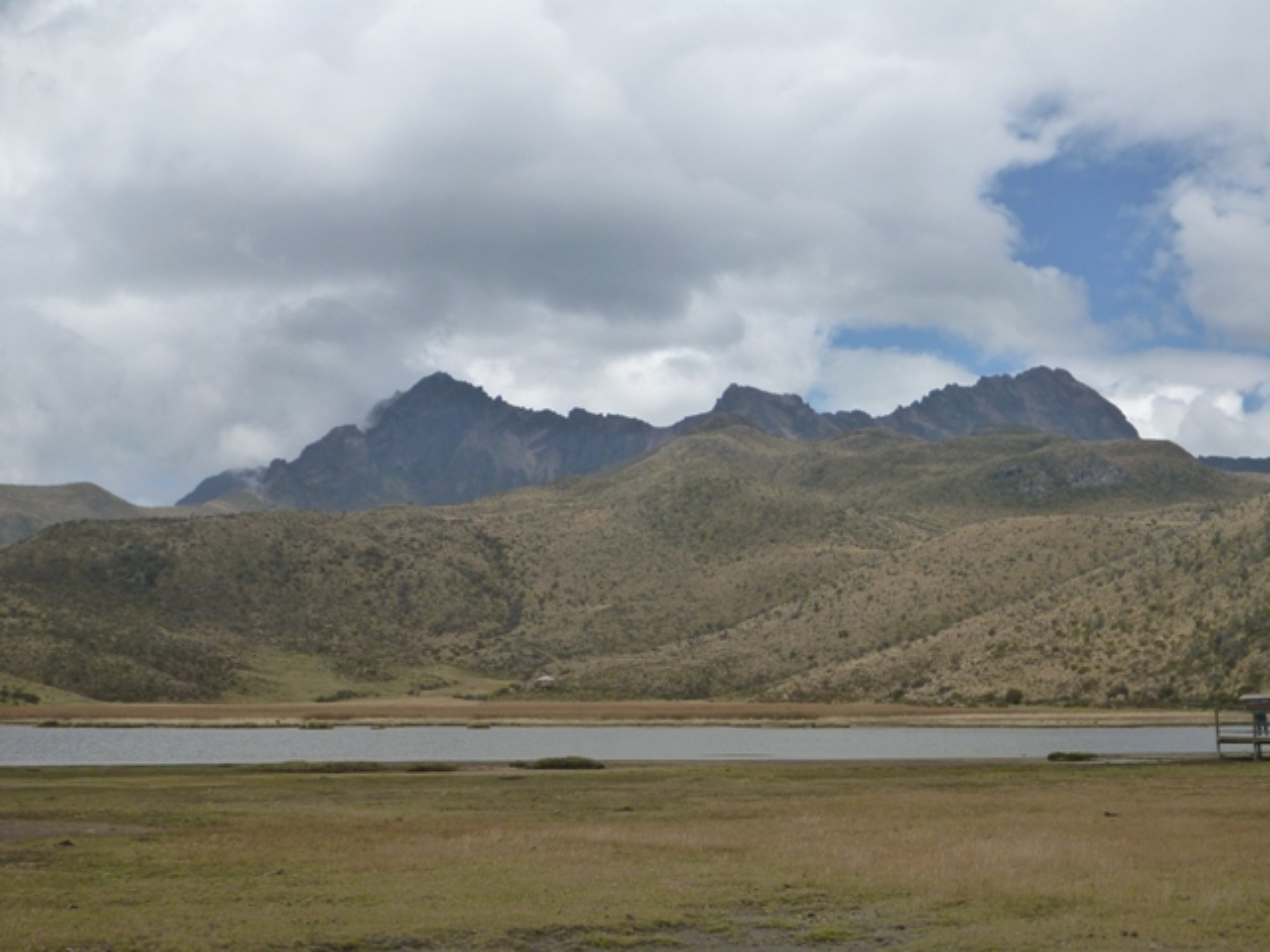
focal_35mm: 55
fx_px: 2018
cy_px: 476
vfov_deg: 26.6
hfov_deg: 34.9
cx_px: 635
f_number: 4.9
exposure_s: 1/800
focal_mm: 9.8
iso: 160
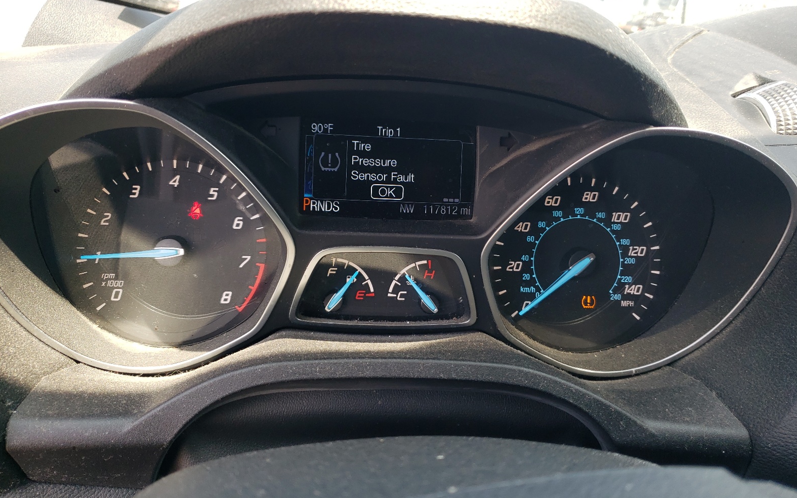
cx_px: 402
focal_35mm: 28
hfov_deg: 66.5
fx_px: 608
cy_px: 200
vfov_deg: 44.3
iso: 50
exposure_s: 1/217
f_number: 1.5
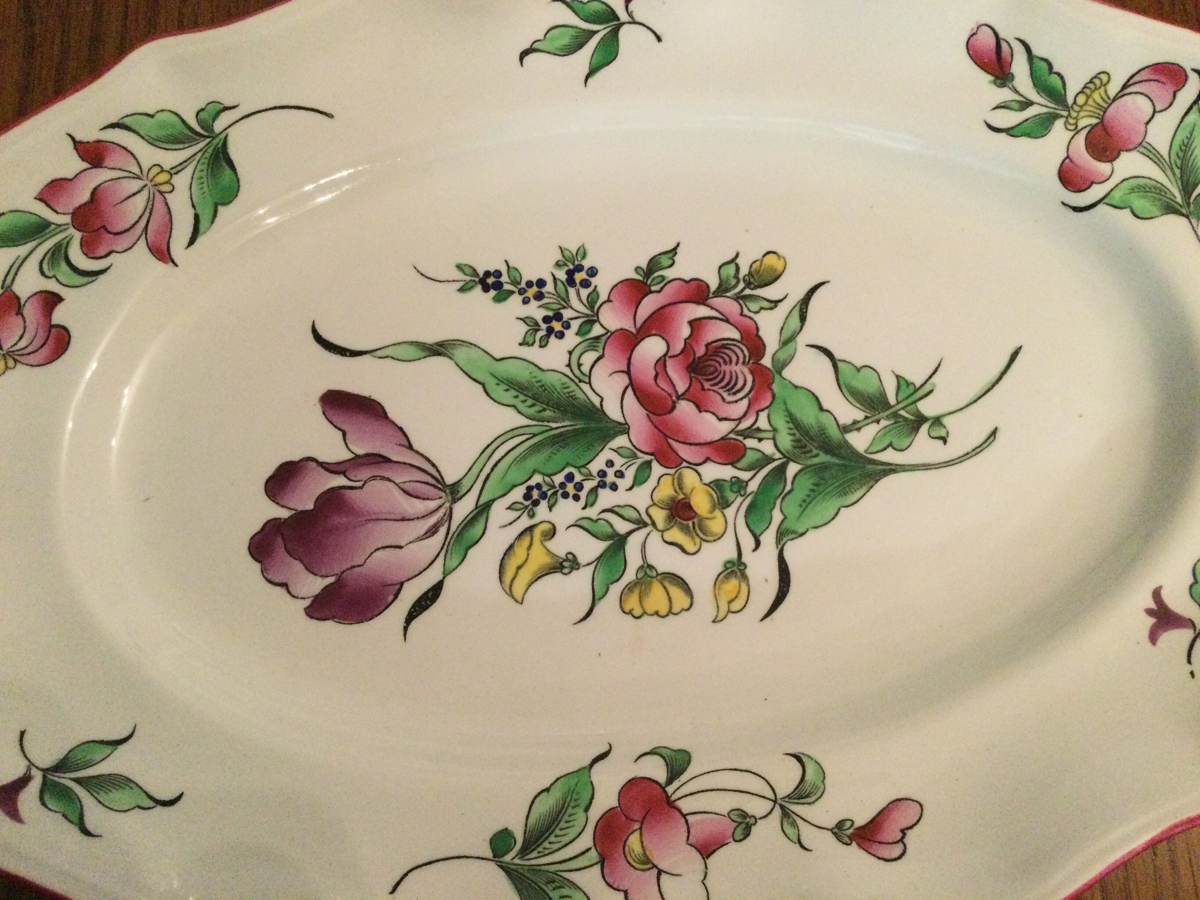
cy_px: 450
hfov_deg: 58.4
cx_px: 600
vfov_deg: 45.4
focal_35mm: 31
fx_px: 1075
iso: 250
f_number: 2.4
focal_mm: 3.3
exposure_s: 1/17
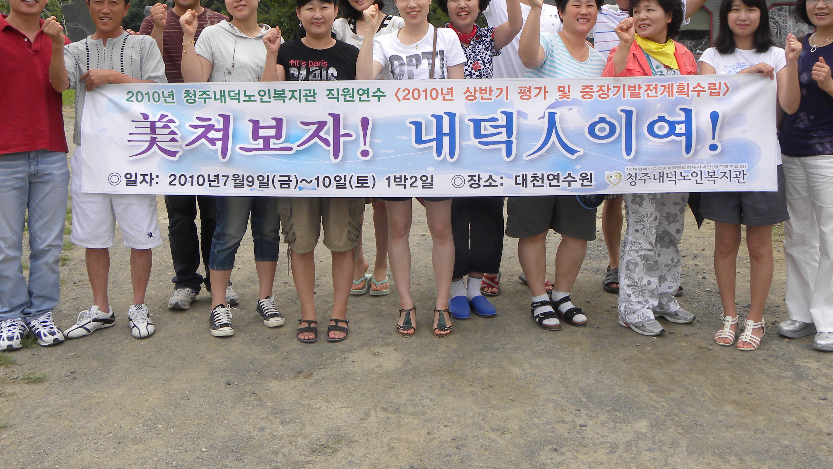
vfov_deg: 28.7
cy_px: 131
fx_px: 906
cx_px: 418
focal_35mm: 41
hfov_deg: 49.4
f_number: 4.5
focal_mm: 5.9
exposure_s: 1/243
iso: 64
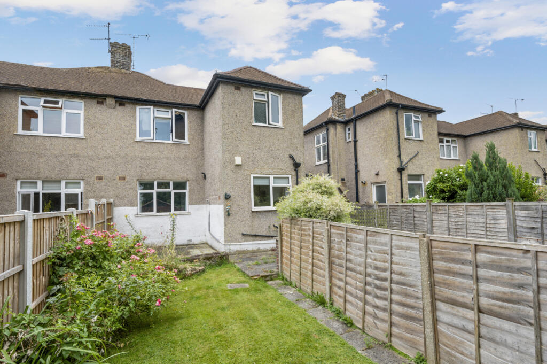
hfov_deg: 104.3
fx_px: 213
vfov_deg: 81.1
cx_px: 274
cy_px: 182
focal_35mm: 14
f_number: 8
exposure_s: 1/160
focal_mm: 14
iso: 250
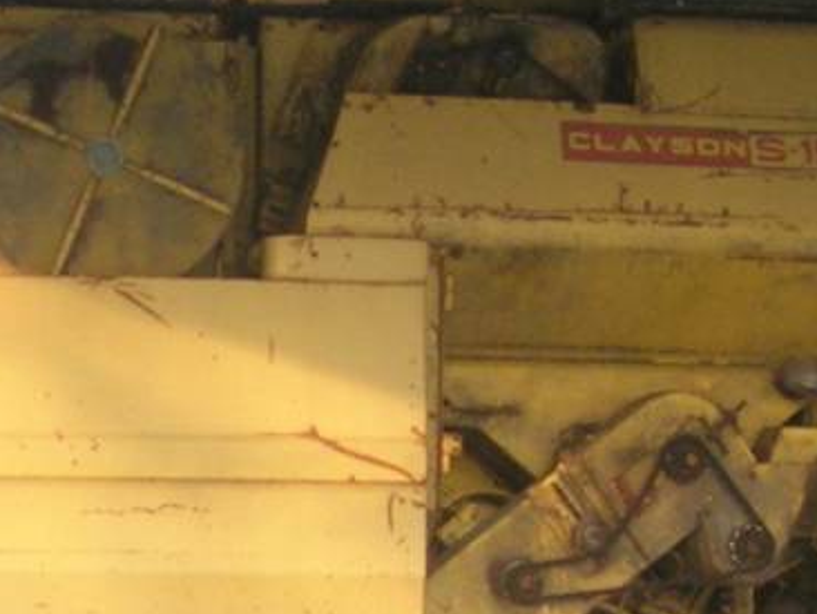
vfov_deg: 8.9
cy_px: 578
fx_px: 3920
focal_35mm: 166
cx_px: 141
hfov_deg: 11.8
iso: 100
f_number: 2.8
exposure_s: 1/84.8
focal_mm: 7.8
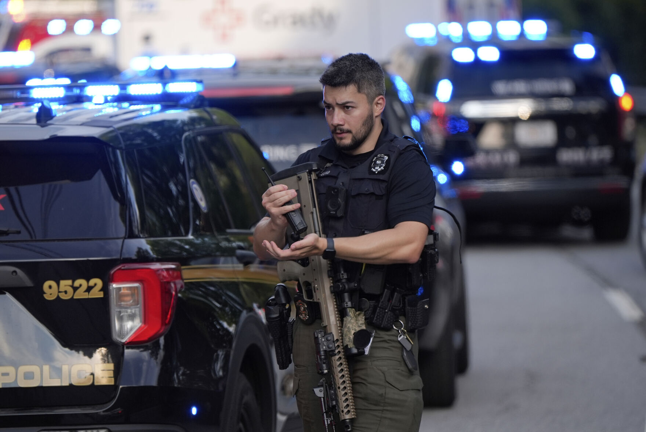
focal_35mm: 300
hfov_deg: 6.9
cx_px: 323
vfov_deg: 4.6
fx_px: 5388
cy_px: 216
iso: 400
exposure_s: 1/2000
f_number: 2.8
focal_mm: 200
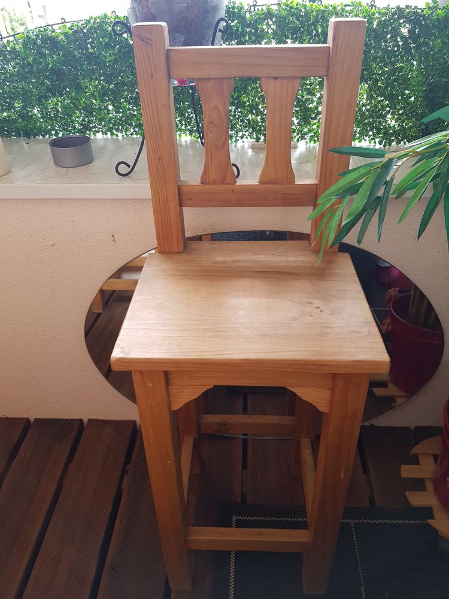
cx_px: 224
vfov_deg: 67.3
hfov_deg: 53.1
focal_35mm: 26
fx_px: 450
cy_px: 300
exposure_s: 1/50
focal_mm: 4.2
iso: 50
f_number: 1.7
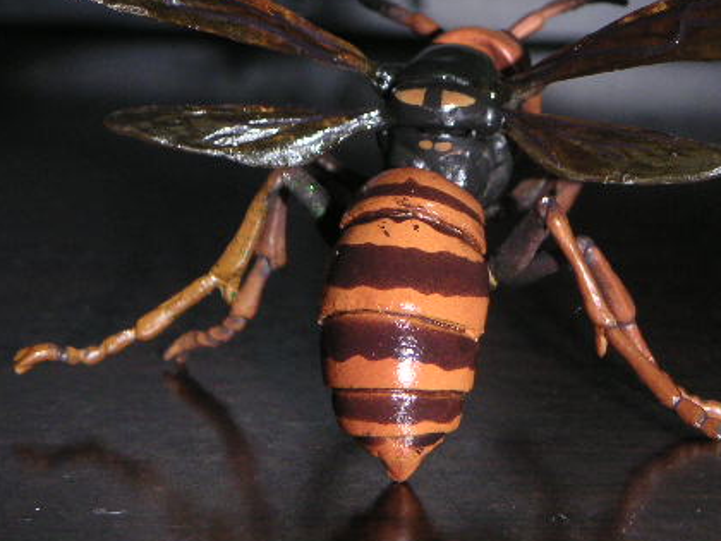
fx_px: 3520
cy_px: 168
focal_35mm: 169
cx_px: 433
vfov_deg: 8.8
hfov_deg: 11.7
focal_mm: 17.1
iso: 160
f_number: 8
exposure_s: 1/111
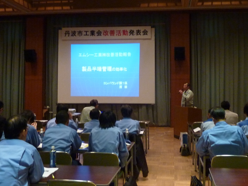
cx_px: 124
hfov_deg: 69.4
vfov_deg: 54.9
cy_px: 93
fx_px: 179
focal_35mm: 25
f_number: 3.3
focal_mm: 4.1
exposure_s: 1/10
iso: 400
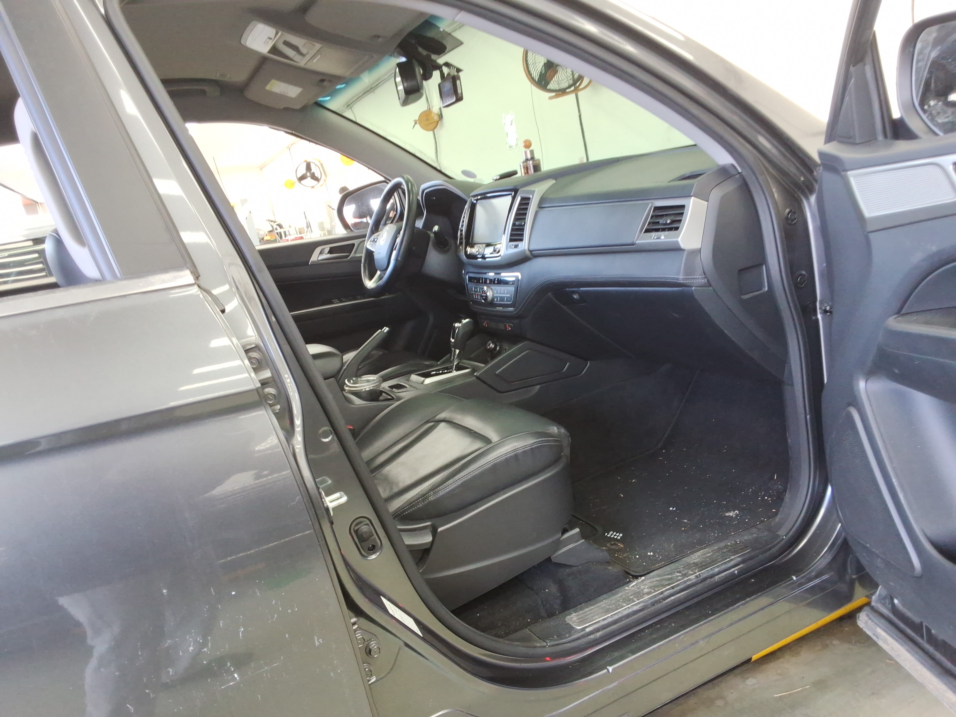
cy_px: 358
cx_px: 478
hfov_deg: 63.4
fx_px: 773
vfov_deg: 49.7
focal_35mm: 28
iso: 68
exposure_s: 1/40
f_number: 1.9
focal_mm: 2.91
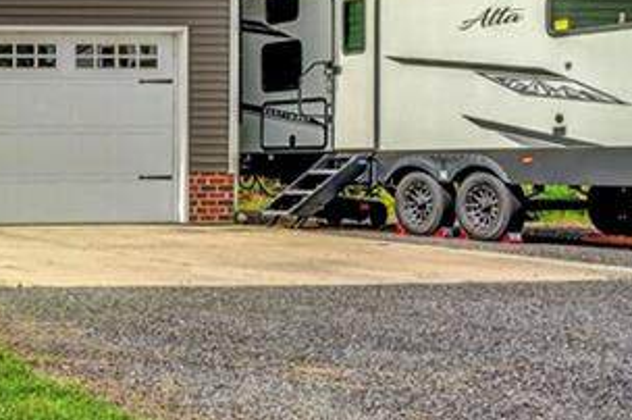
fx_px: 1327
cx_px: -399
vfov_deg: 17.9
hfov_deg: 21.1
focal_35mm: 76
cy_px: 147
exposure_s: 1/320
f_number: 8
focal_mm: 15
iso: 100
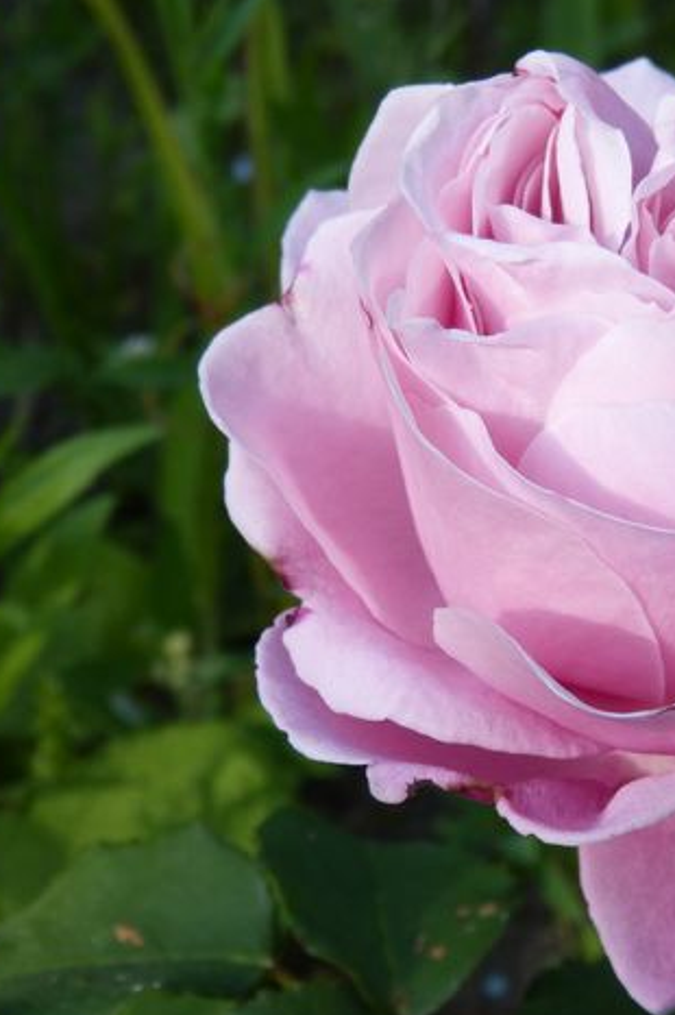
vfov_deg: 24.2
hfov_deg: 15.9
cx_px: 701
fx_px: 2366
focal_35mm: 84
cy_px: 512
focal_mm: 8.5
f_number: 4
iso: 100
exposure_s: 1/400
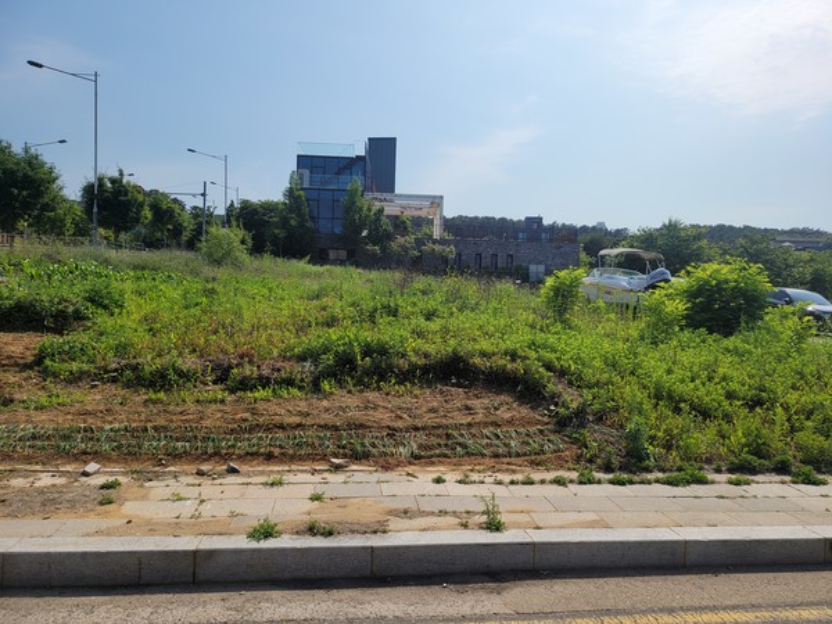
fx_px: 625
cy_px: 312
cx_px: 416
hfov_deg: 67.3
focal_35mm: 26
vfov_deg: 53.1
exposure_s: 1/5300
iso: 40
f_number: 1.8
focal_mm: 5
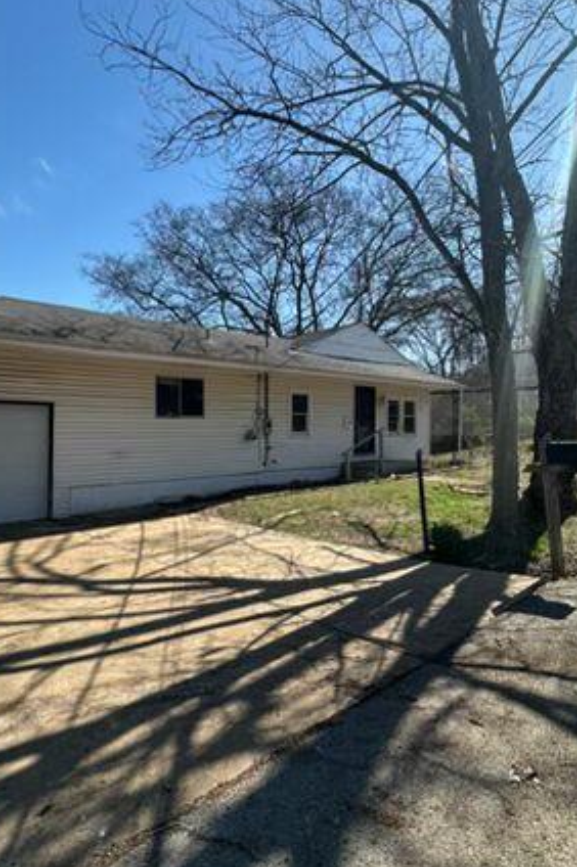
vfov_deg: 78.6
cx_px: 301
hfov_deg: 57.1
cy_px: 419
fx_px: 530
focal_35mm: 22
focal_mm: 2.22
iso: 40
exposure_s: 1/1335
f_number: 2.2
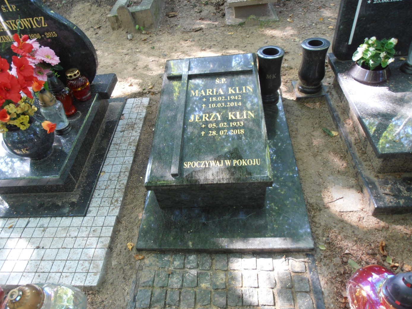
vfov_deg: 54.9
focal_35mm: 25
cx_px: 199
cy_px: 156
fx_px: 298
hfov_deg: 69.4
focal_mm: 4.2
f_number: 3
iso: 125
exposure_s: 1/15
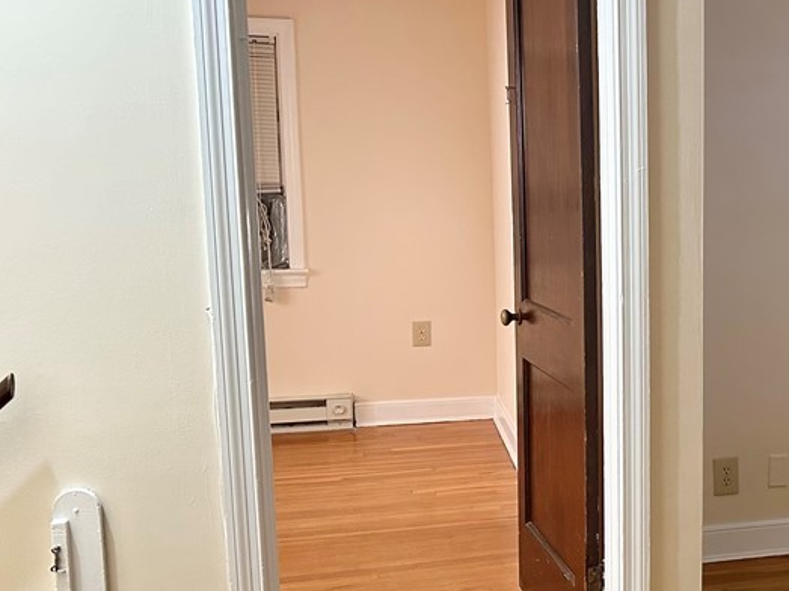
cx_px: 747
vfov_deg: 30.8
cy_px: 339
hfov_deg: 37.1
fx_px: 1071
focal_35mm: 47
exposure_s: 1/60
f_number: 1.78
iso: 400
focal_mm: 6.86
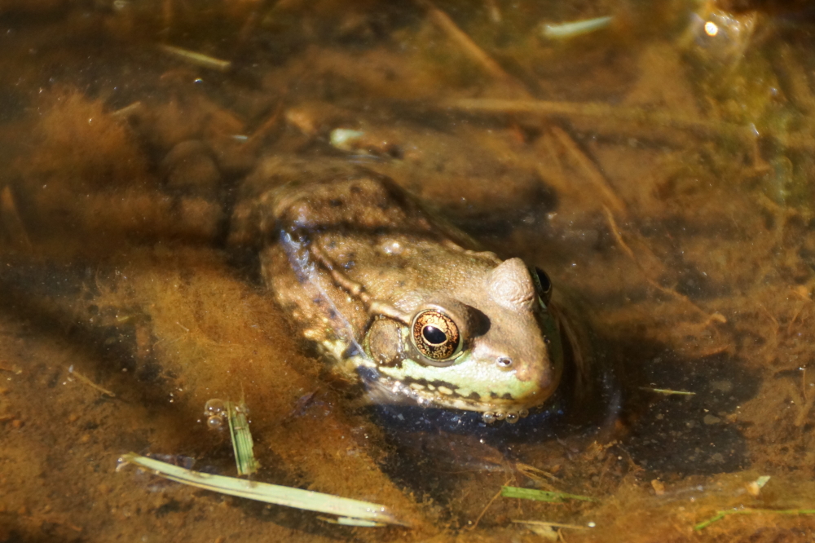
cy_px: 272
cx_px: 408
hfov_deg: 5.5
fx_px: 8486
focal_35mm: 375
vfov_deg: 3.7
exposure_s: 1/400
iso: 800
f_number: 6.3
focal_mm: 250
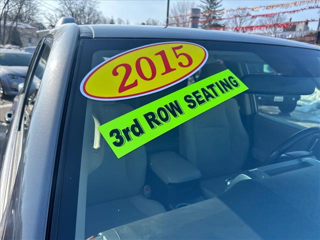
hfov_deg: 67.3
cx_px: 160
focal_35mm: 26
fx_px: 240
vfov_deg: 53.1
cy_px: 120
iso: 50
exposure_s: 1/1575
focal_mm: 5.7
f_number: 1.5
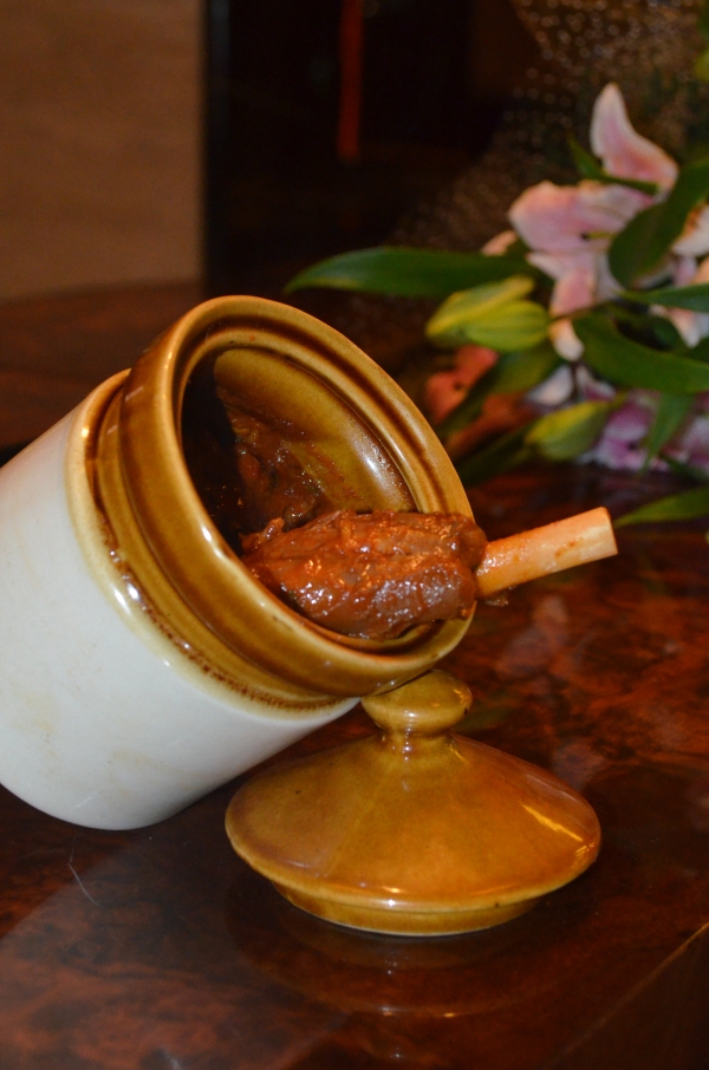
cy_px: 503
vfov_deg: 32.9
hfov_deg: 22.2
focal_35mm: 61
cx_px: 338
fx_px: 1810
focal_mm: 36
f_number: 5
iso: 3200
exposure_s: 1/60
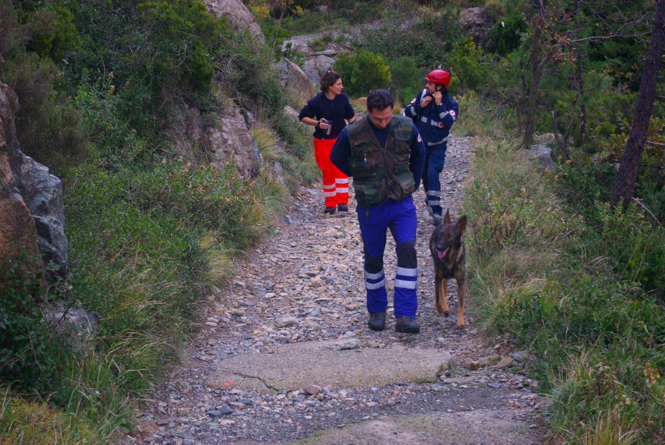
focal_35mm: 82
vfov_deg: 16.6
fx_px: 1526
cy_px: 222
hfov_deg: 24.6
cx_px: 332
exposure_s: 1/60
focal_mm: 55
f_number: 5.6
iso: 800
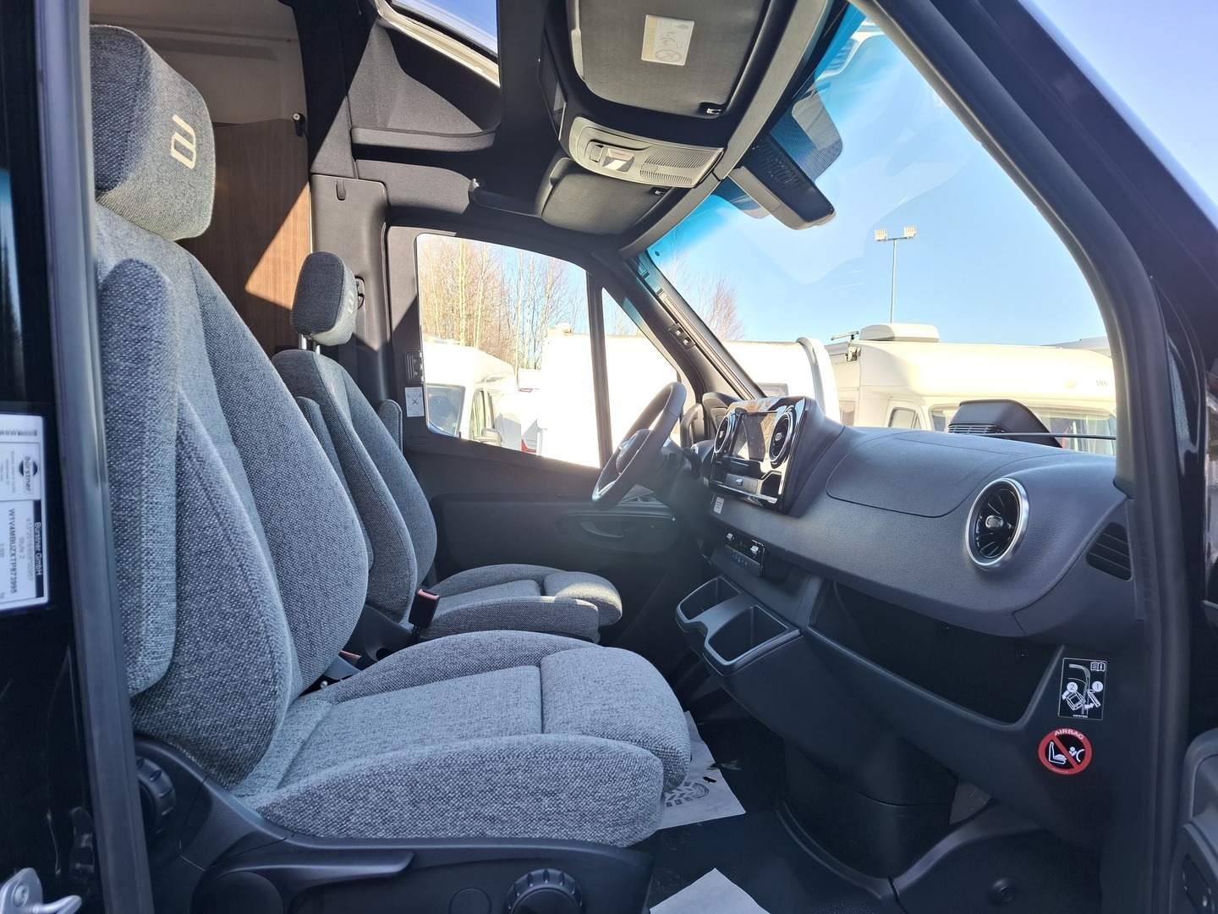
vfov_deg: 58.9
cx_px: 609
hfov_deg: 73.9
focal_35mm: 23
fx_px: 809
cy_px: 457
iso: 50
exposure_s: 1/107
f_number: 1.8
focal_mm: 5.54
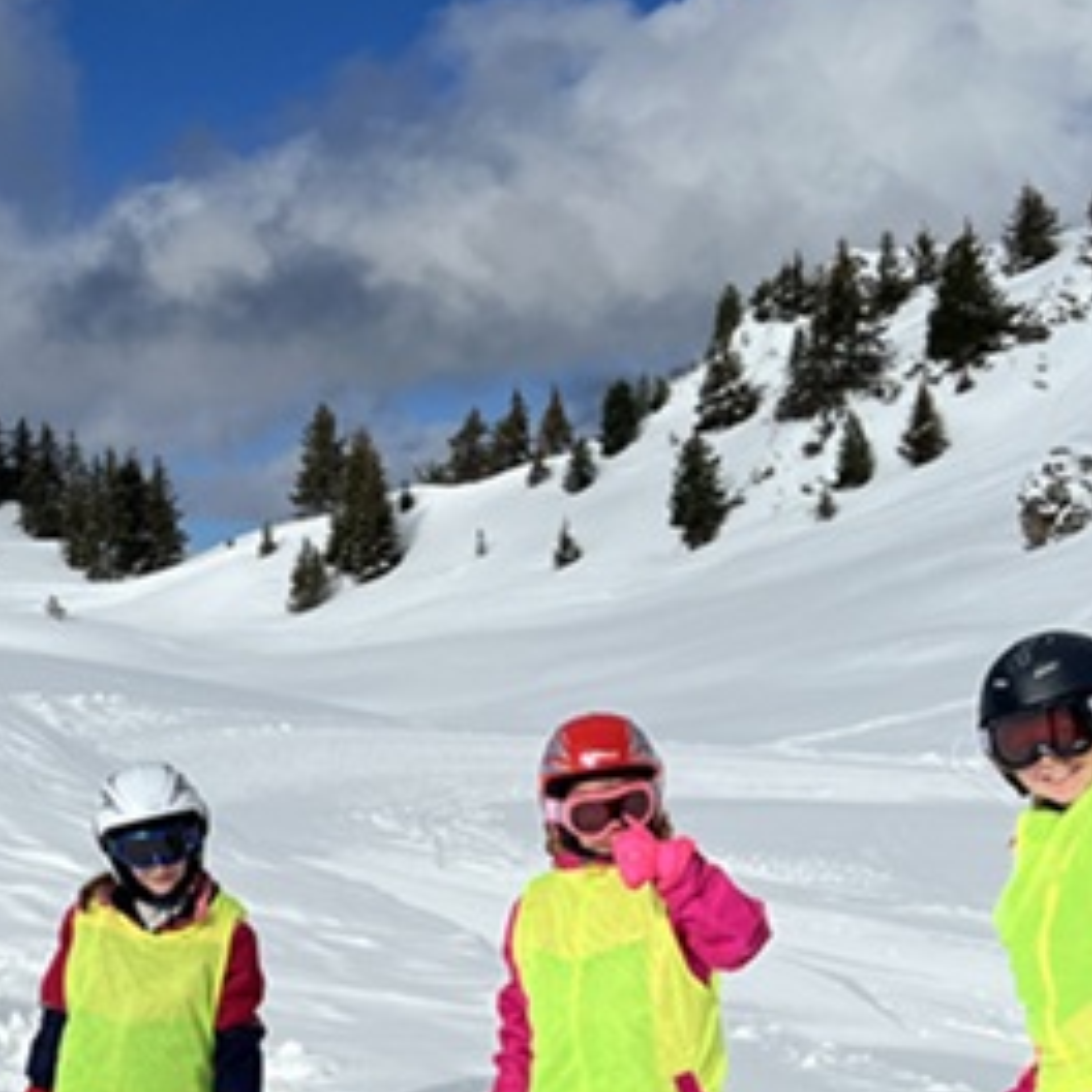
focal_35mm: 71
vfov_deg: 24.1
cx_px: 207
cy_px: 815
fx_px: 2534
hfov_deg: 23.9
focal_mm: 5.7
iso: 40
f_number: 1.5
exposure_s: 1/16393
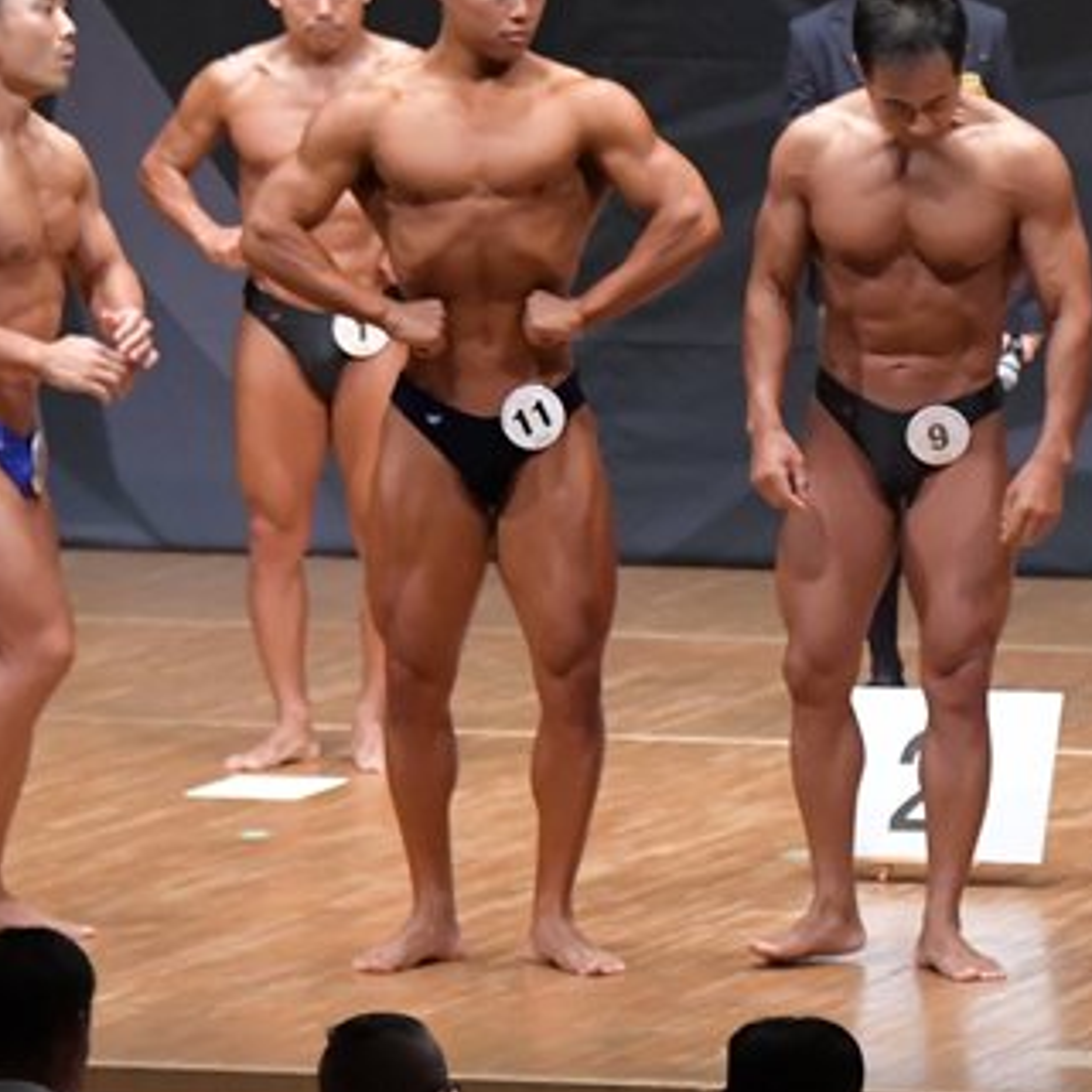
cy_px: 597
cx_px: 1128
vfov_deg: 4.6
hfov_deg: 4.6
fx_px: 13455
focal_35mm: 377
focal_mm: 122
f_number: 5.6
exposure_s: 1/400
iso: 8000
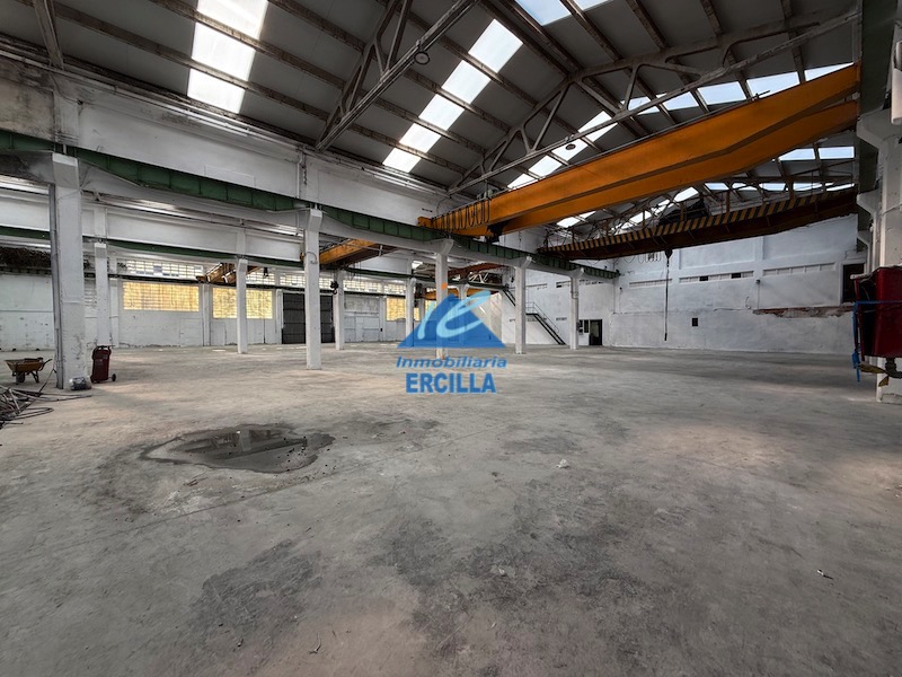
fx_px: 365
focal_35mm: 14
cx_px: 451
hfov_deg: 102.1
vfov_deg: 85.7
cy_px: 338
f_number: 2.2
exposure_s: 1/152
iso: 64
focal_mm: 2.22
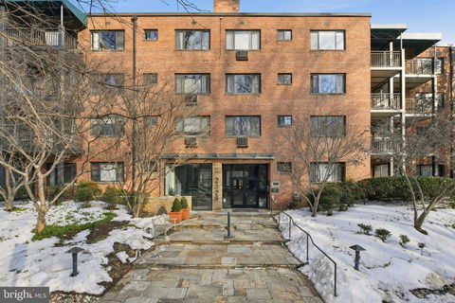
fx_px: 177
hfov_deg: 104.3
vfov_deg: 81.2
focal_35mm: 14
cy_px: 152
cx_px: 228
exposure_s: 1/1250
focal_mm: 14
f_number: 10
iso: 250
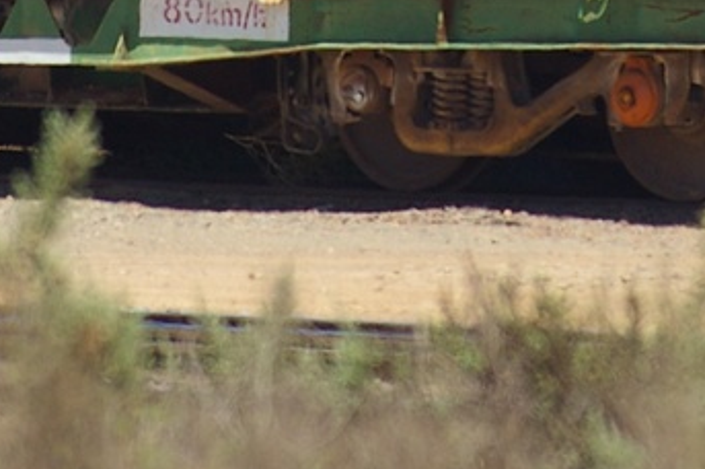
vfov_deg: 1.2
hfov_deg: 1.8
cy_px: -332
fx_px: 22968
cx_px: 413
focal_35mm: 1174
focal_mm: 210
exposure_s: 1/350
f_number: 8
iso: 200
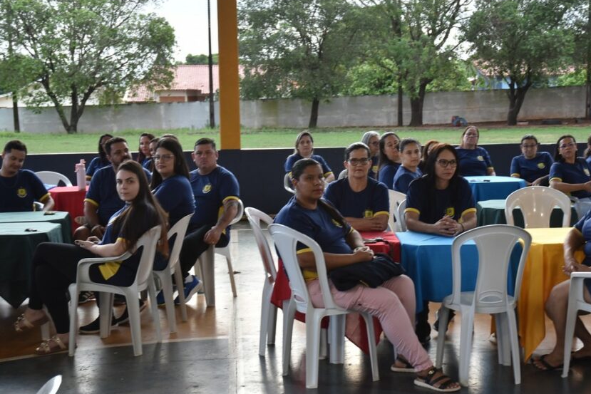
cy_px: 233
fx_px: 1034
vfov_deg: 21.6
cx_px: 319
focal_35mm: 63
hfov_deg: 31.9
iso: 400
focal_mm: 34
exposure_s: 1/100
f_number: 5
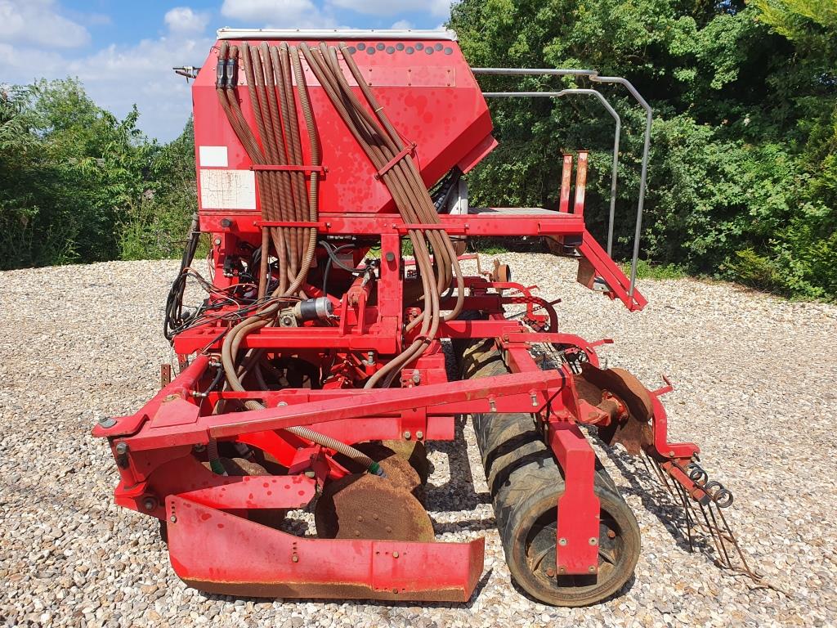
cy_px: 314
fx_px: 629
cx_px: 418
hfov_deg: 67.3
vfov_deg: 53.1
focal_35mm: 26
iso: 50
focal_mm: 4.32
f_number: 2.4
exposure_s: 1/1412
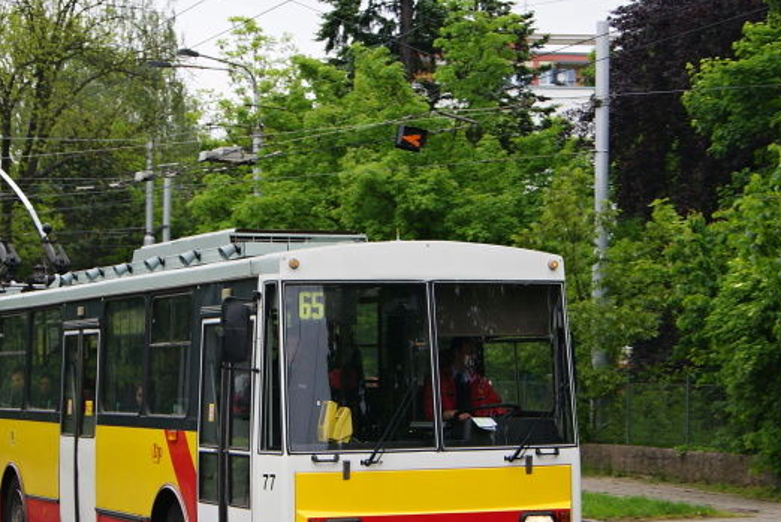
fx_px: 3517
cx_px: 311
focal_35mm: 162
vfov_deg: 8.5
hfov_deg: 12.7
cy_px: 252
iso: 100
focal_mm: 55
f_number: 6.3
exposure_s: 1/160
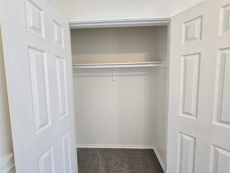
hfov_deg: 106.2
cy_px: 86
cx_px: 115
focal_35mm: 13
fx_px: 86
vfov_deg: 89.9
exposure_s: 1/60
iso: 100
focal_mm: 2.2
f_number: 2.2
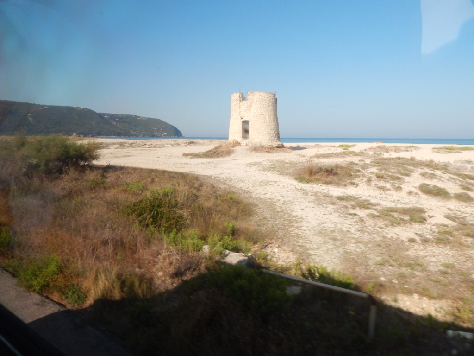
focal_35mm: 22
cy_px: 178
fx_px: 301
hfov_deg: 76.4
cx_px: 237
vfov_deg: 61.1
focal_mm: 4
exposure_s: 1/400
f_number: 3
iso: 125
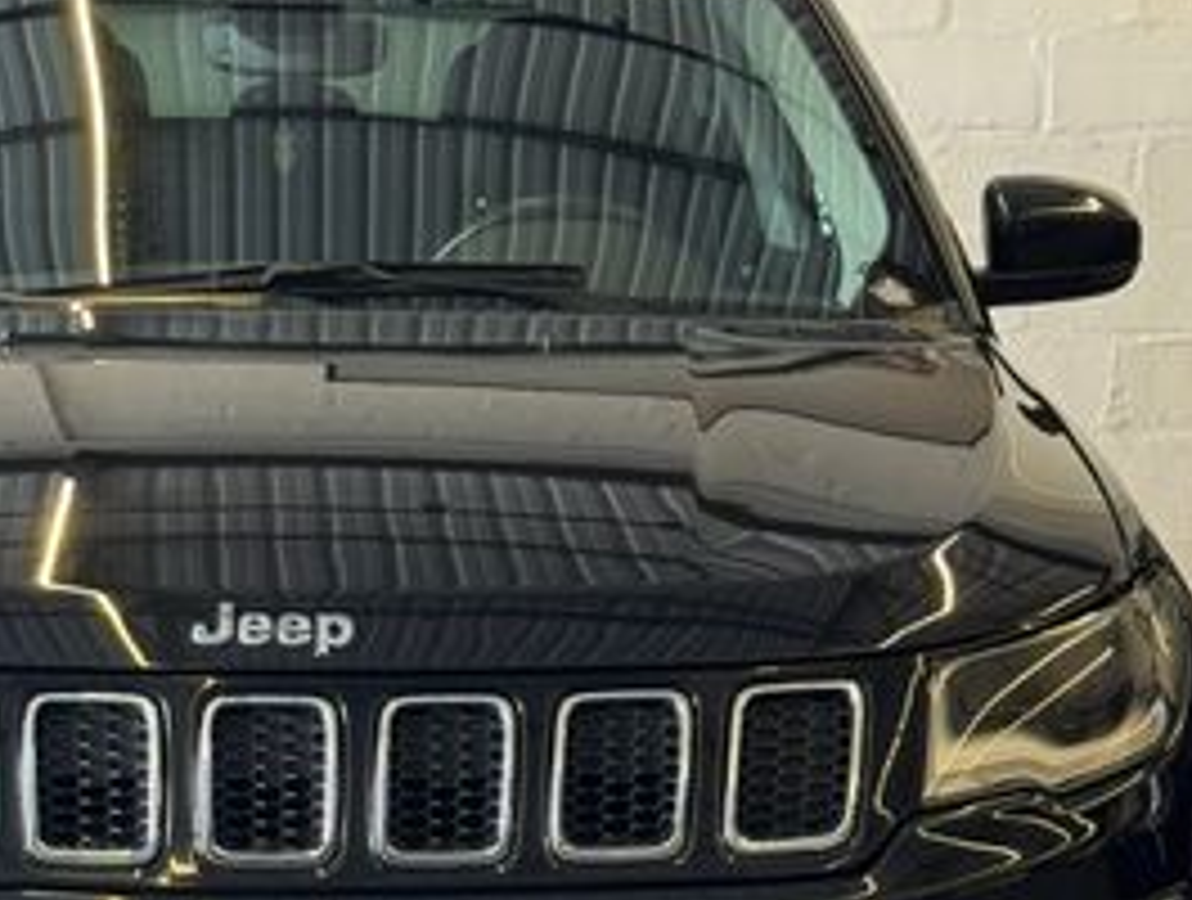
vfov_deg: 17.2
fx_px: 2934
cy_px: 770
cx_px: 288
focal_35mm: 85
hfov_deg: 22.7
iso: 160
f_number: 1.78
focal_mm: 6.76
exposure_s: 1/60
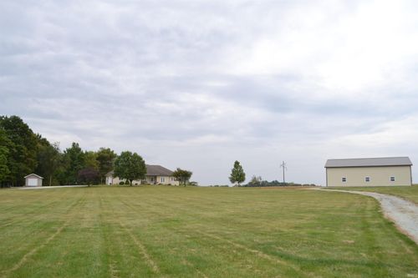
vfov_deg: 47.9
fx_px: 313
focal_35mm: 27
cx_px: 209
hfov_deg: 67.4
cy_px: 139
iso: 100
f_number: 6.3
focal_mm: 18
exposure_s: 1/160
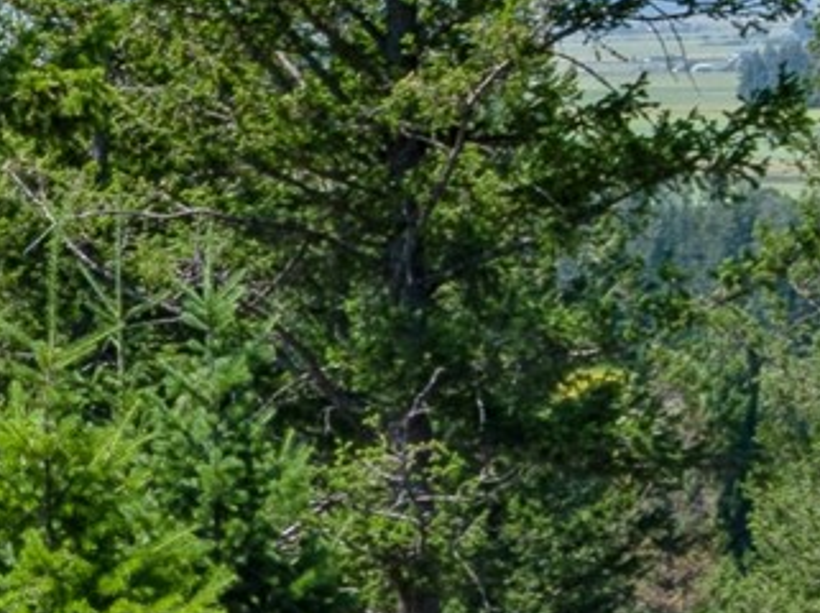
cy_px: 350
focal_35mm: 254
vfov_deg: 5.8
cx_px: -1241
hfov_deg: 7.3
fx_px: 6010
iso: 100
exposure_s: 1/640
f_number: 6.3
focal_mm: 26
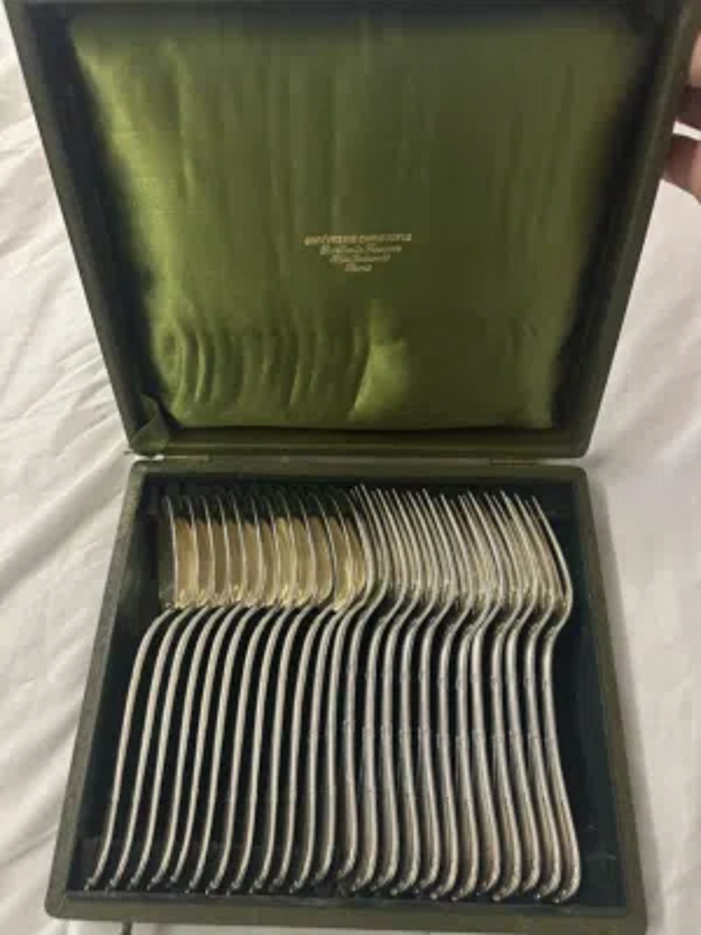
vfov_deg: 71.6
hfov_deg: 56.8
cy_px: 468
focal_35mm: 24
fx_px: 648
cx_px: 350
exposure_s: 1/54
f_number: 1.78
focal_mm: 6.86
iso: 1000
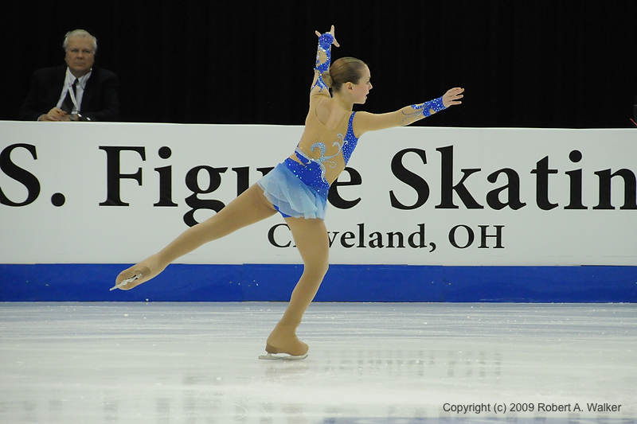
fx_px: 3980
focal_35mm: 225
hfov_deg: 9.2
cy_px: 212
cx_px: 318
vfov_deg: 6.1
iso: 3200
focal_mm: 150
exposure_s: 1/800
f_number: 5.6
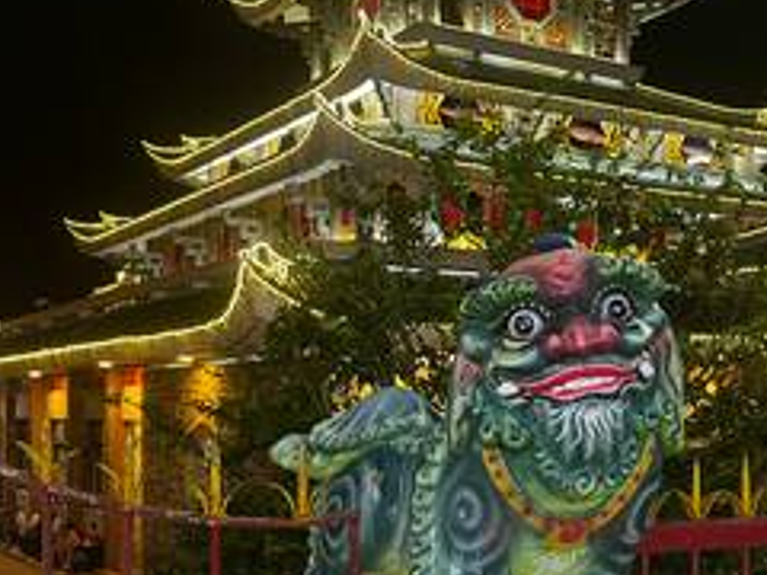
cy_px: 377
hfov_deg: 36.6
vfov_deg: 27.9
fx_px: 1152
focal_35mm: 52
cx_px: 483
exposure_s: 1/50
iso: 500
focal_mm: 5.1
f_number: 1.6
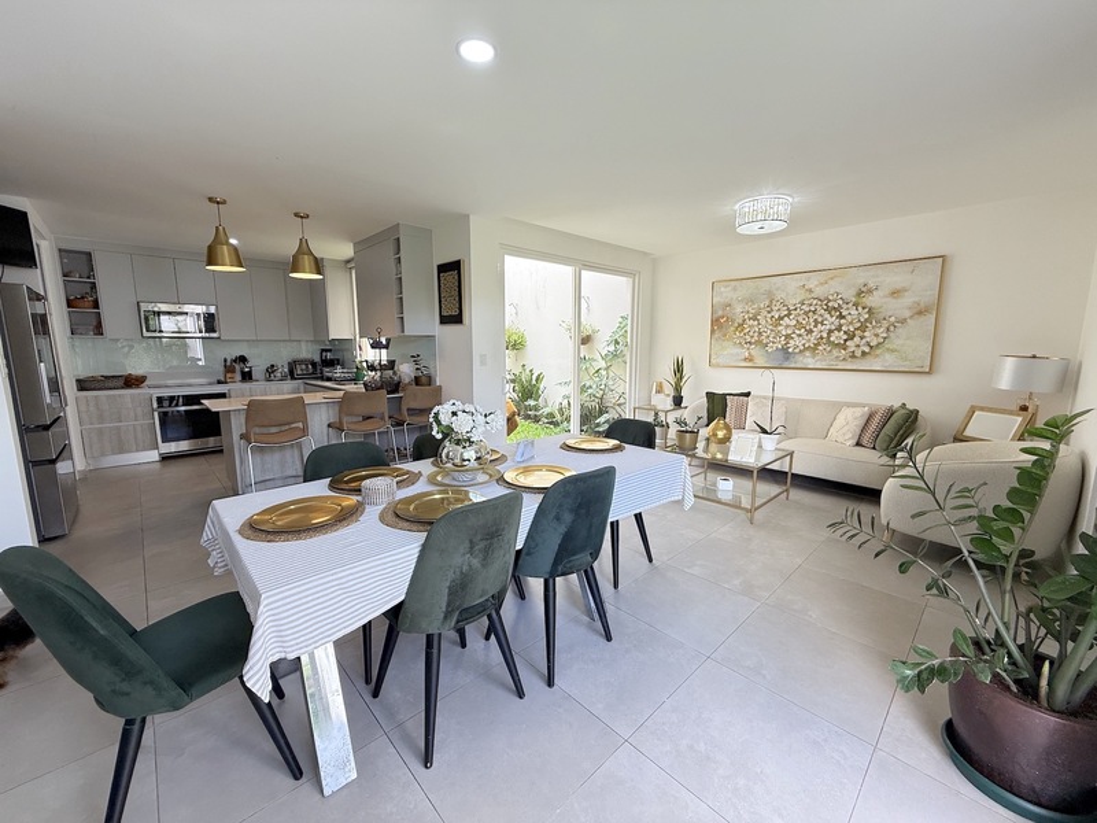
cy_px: 412
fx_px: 444
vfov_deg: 85.7
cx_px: 548
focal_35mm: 14
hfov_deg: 102.1
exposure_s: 1/99
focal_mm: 2.22
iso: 125
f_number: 2.2
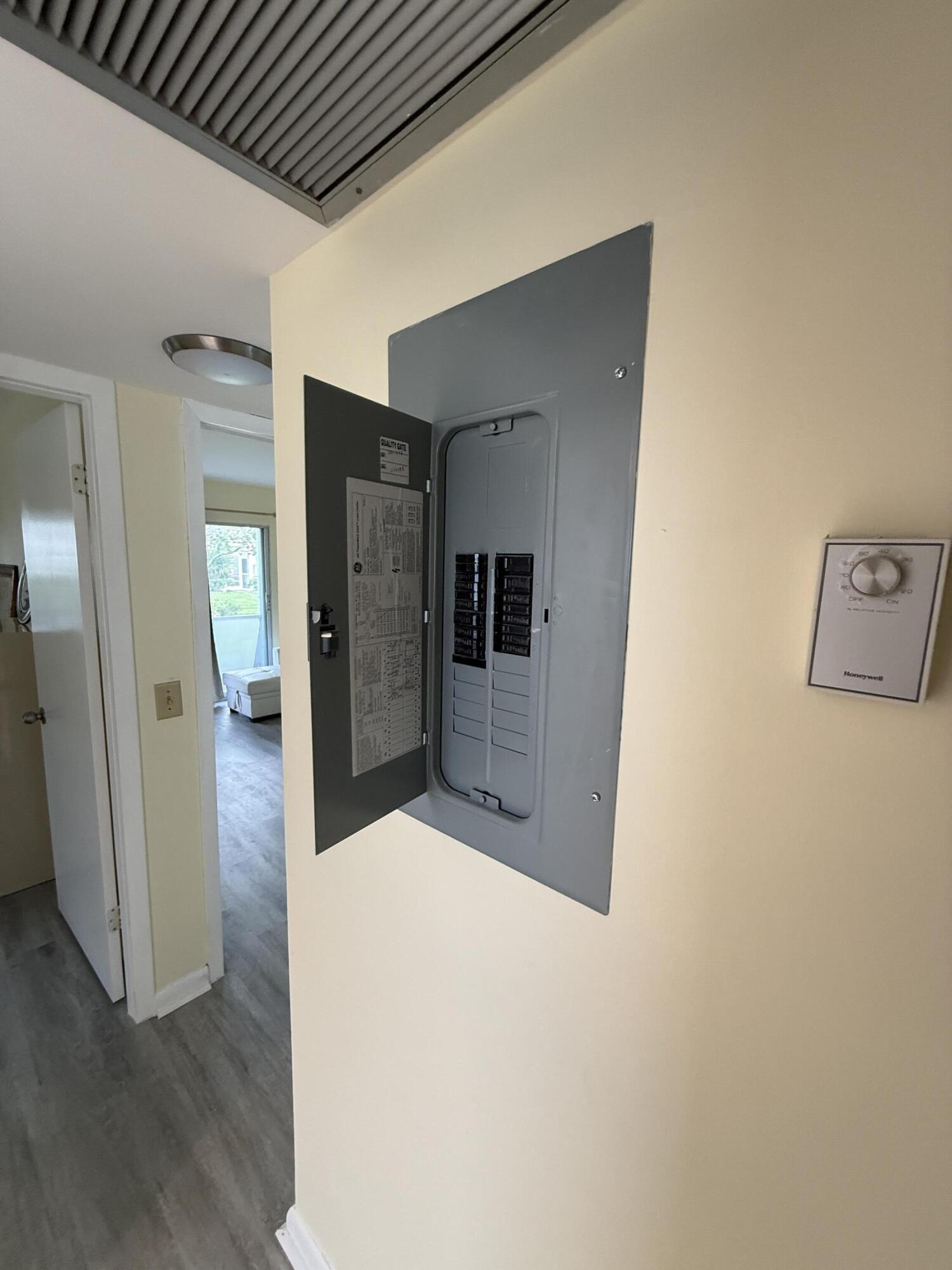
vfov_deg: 102.1
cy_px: 635
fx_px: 513
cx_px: 476
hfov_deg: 85.7
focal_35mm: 14
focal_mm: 2.22
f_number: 2.2
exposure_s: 1/120
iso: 250
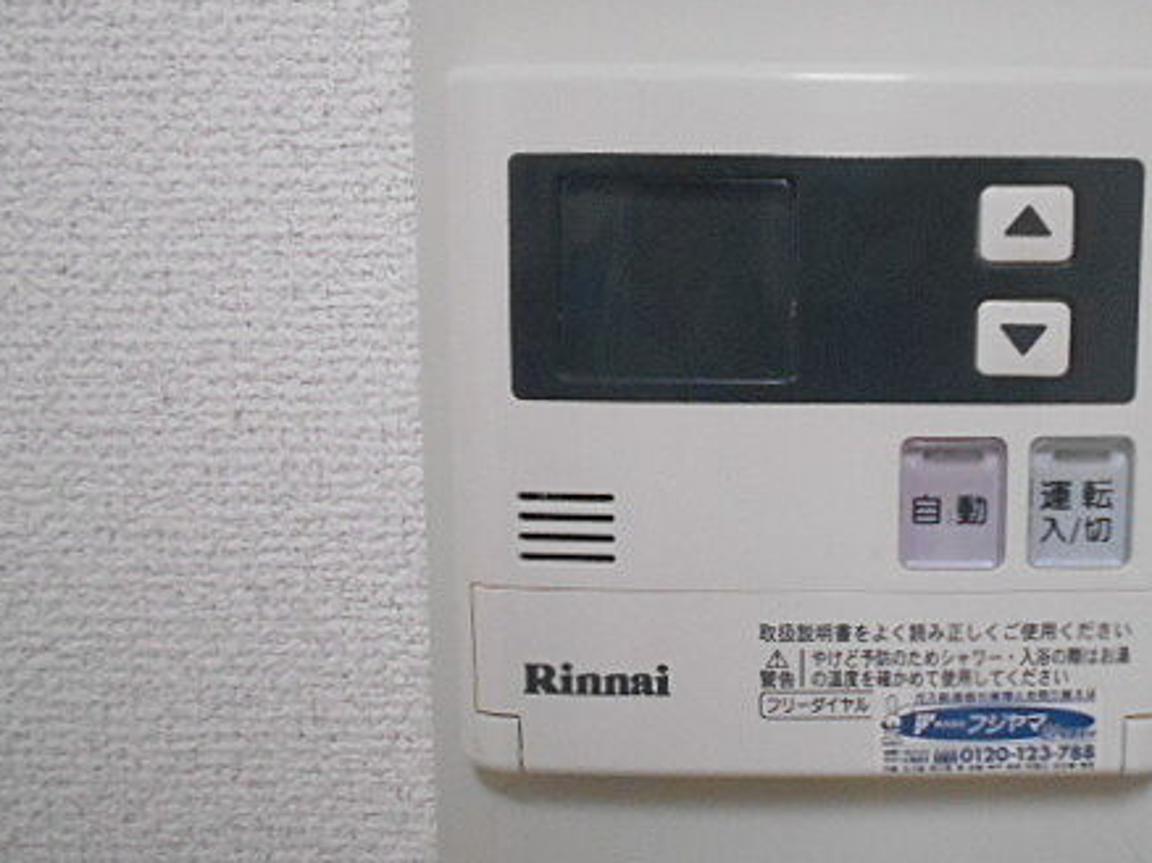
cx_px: 802
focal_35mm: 38
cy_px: 408
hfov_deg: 47.9
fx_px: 1264
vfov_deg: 37.7
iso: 800
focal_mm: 4.6
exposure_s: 1/30
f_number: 3.2
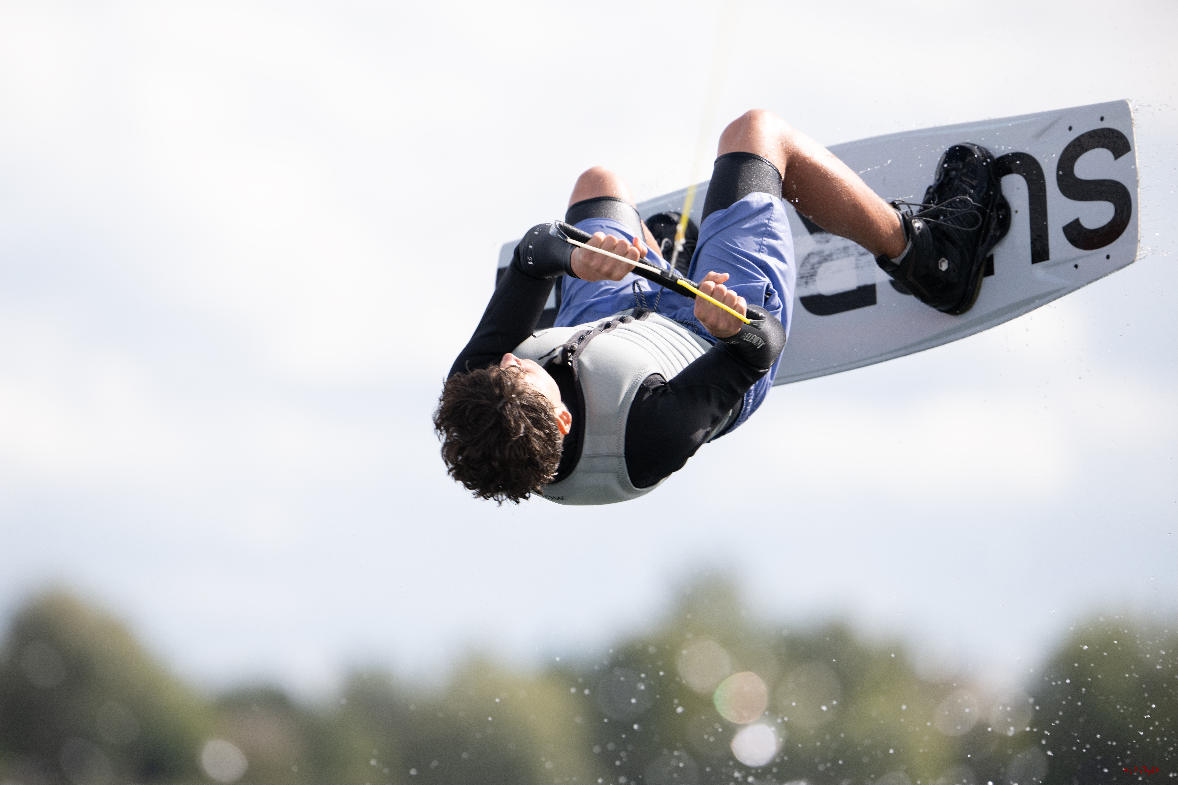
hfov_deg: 5.2
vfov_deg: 3.4
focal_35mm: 400
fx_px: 13088
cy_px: 392
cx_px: 589
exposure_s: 1/2500
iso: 320
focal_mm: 400
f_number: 4
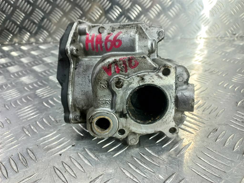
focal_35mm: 25
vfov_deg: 54.9
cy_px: 92
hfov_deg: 69.4
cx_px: 122
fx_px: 176
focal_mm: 4.6
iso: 80
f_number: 1.8
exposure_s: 1/50
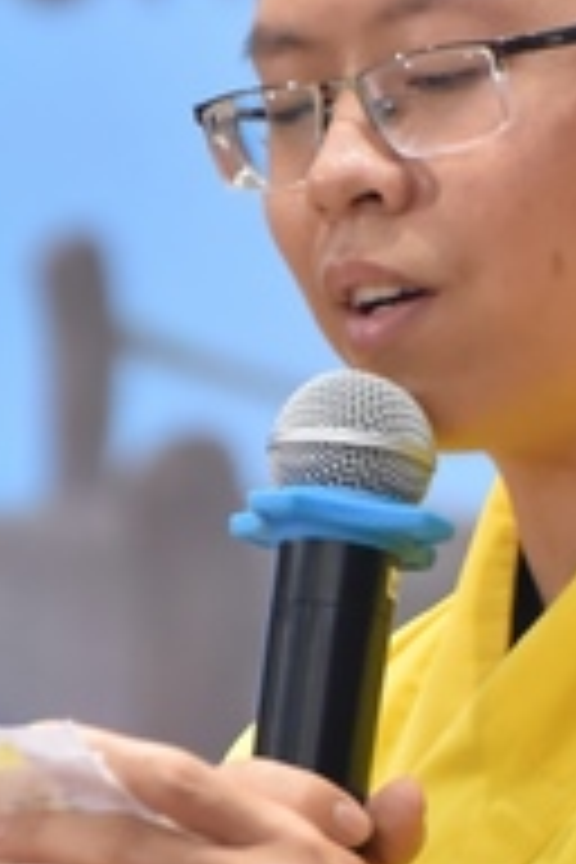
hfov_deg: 2.0
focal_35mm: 678
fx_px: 16271
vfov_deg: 3.0
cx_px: 508
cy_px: 500
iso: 3200
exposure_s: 1/125
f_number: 5.6
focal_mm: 200
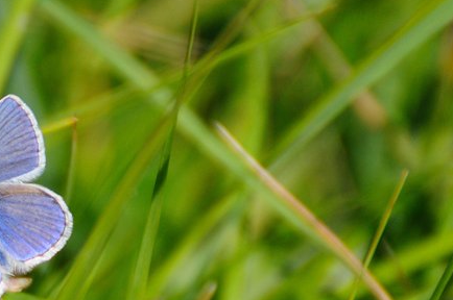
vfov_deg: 1.3
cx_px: -26
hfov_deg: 2.0
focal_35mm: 1025
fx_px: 12879
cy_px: 251
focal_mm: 300
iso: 400
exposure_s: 1/1600
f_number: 5.6
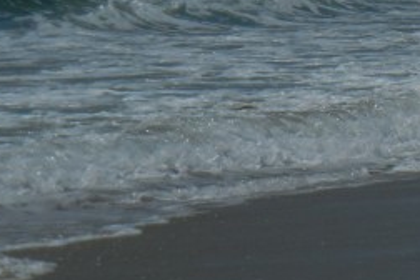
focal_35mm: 491
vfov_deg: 2.8
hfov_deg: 4.2
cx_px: 775
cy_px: -43
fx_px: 5728
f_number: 9.2
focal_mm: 20.9
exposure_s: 1/1689
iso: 160
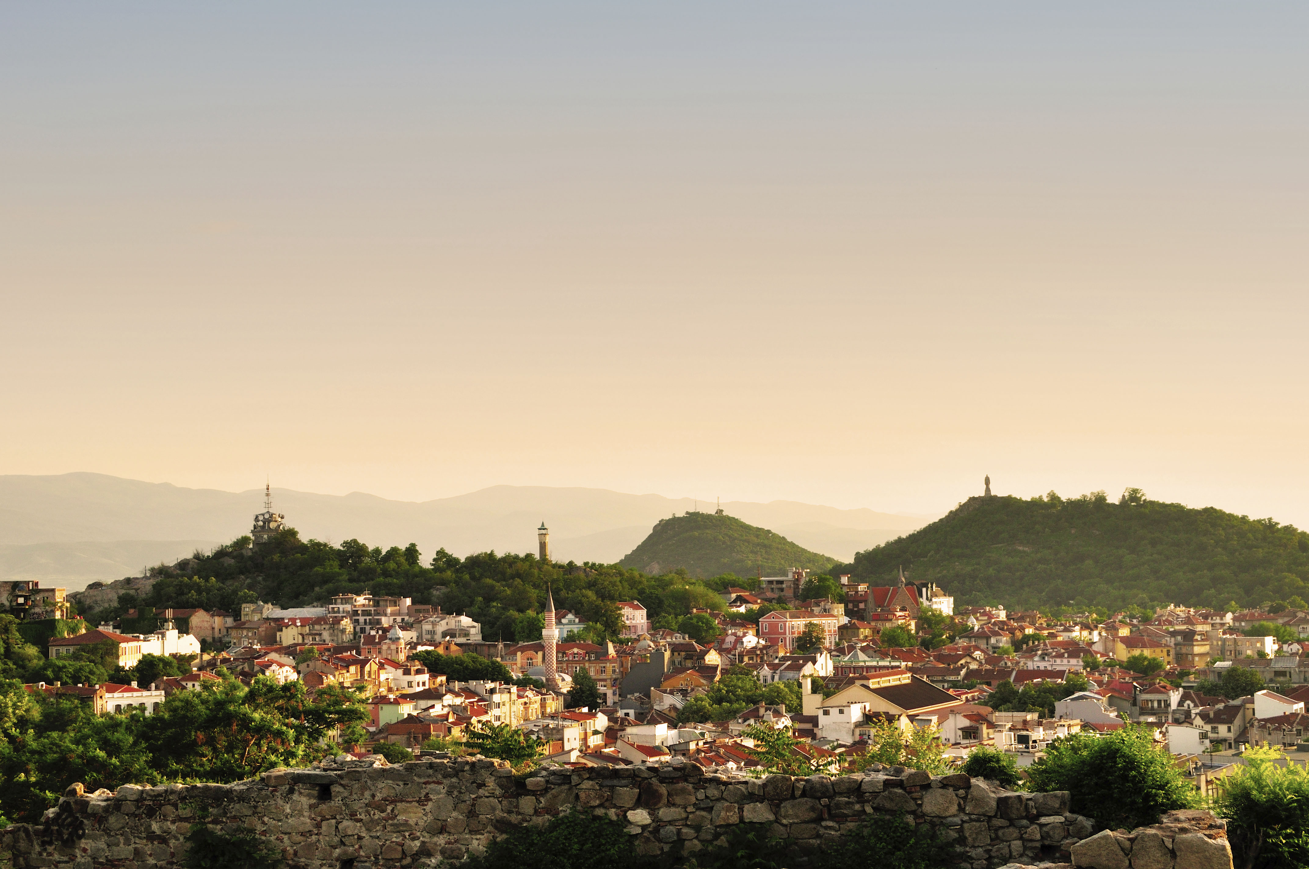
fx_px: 1852
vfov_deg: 26.4
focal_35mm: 51
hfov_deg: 38.9
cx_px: 654
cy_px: 434
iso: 160
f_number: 10
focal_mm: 34
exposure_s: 1/200
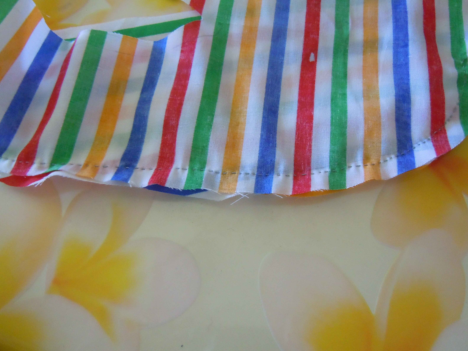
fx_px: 406
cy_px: 176
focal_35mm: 30
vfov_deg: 46.8
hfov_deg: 60.0
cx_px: 234
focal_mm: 5.4
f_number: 3.5
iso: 800
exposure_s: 1/40
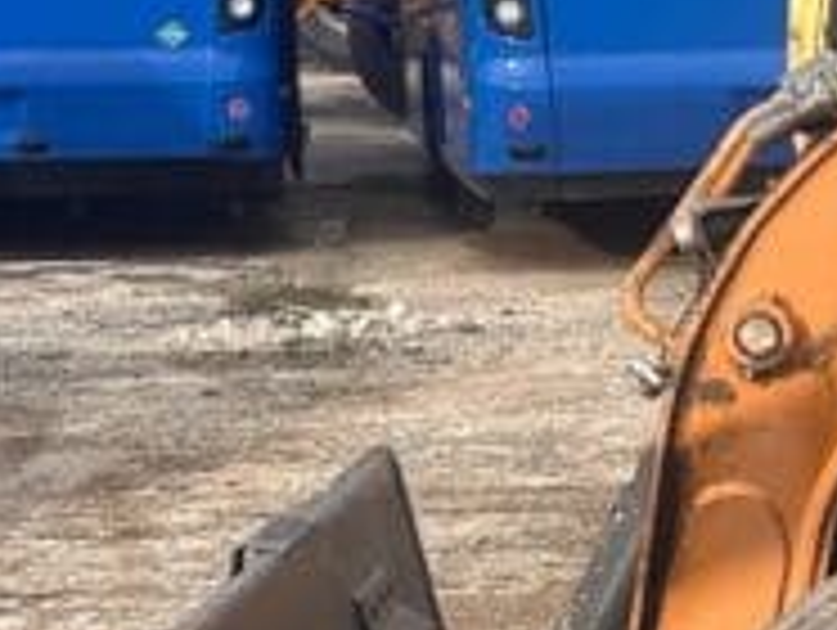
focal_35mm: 232
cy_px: 331
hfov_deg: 8.2
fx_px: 5617
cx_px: 1476
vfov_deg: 6.4
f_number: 1.78
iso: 64
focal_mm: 6.86
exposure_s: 1/1107
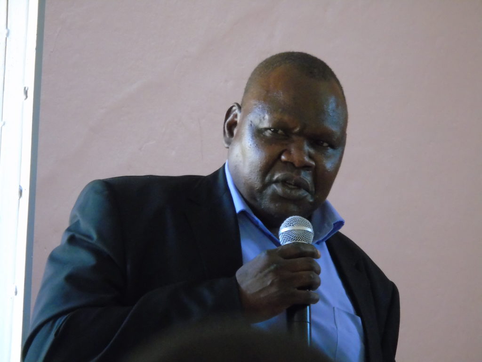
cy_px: 181
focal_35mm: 549
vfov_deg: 2.7
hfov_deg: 3.6
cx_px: 241
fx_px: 7644
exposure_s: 1/25
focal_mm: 98
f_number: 5.7
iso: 800
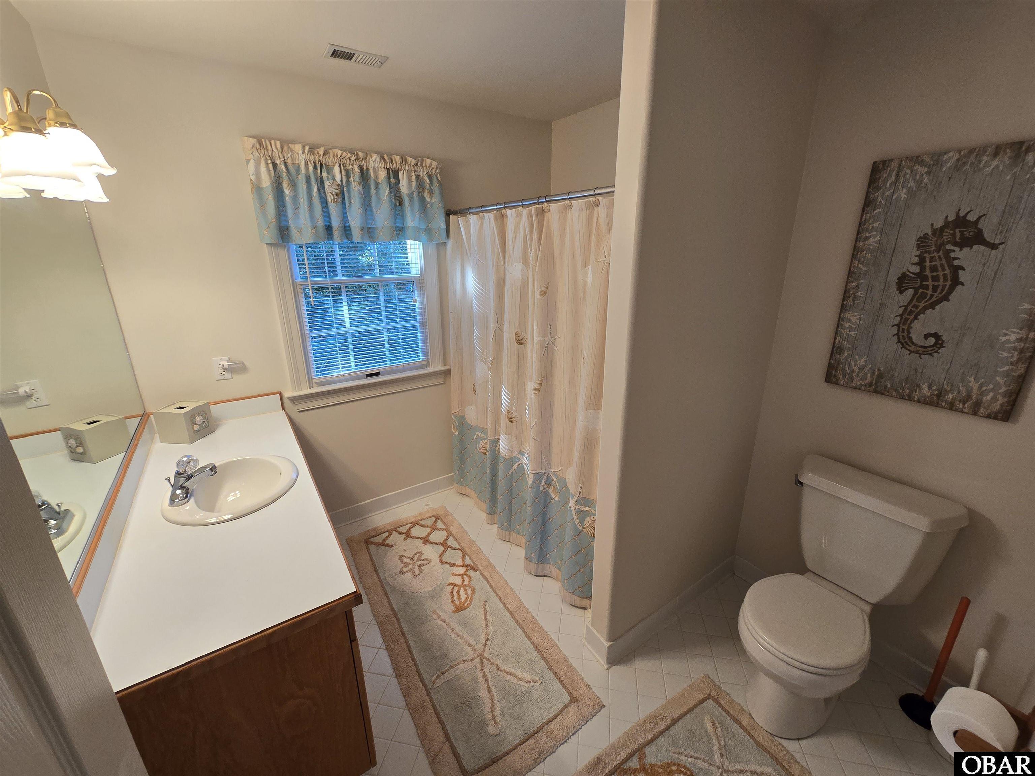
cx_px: 518
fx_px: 389
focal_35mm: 13
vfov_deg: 89.9
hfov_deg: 106.2
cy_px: 388
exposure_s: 1/60
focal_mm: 2.2
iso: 80
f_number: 2.2
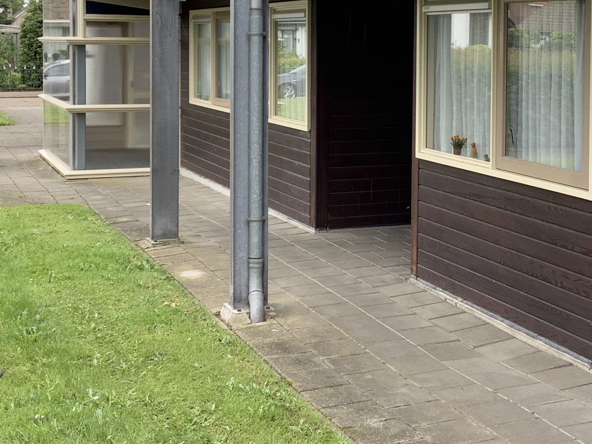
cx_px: 362
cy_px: 85
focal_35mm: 62
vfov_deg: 23.3
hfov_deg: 31.1
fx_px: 1060
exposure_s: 1/123
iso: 25
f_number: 2.4
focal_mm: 3.3
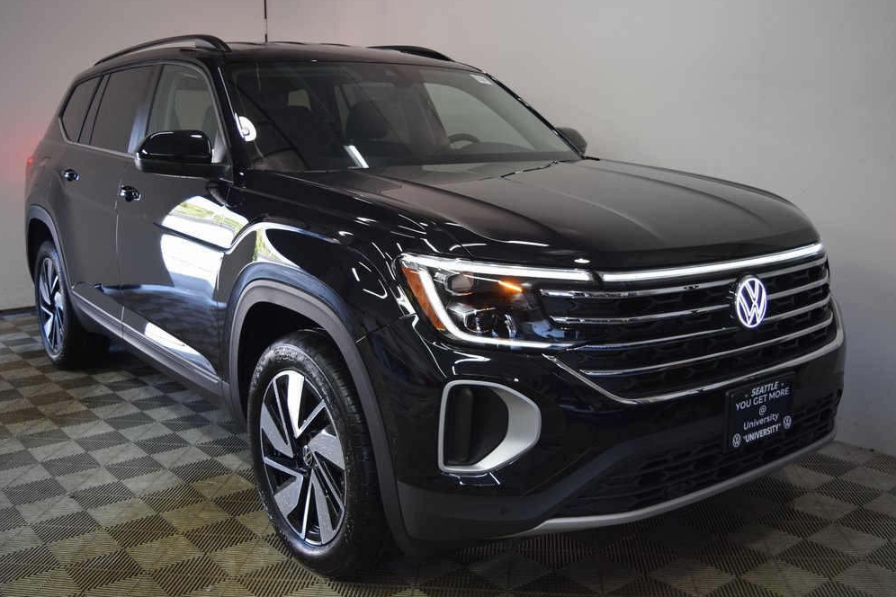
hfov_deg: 51.9
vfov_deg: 35.9
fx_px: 921
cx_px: 440
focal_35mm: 37
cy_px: 294
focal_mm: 24
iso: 500
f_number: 4
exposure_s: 1/60
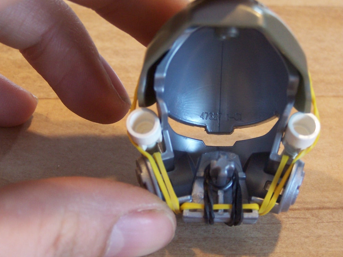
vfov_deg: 12.0
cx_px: 177
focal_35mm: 124
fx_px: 1229
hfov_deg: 15.9
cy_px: 140
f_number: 3.2
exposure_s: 1/20
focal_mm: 17.5
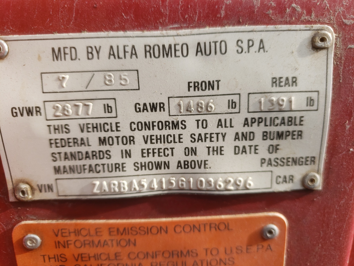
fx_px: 266
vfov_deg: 53.1
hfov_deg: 67.3
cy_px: 133
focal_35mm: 26
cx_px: 177
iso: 50
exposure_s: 1/588
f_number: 1.5
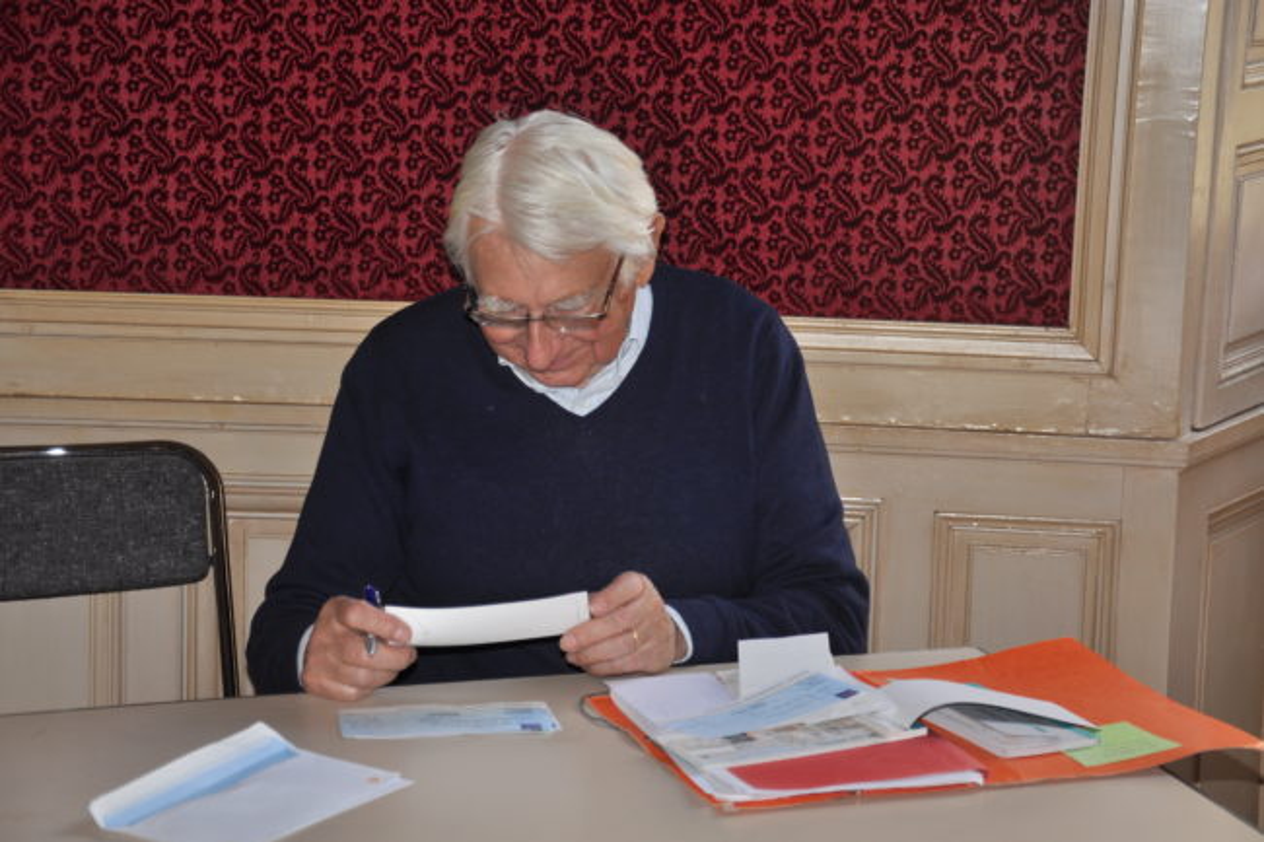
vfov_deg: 17.5
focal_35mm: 78
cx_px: 632
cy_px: 421
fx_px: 2738
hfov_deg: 26.0
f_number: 5
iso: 200
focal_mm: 52
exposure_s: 1/60
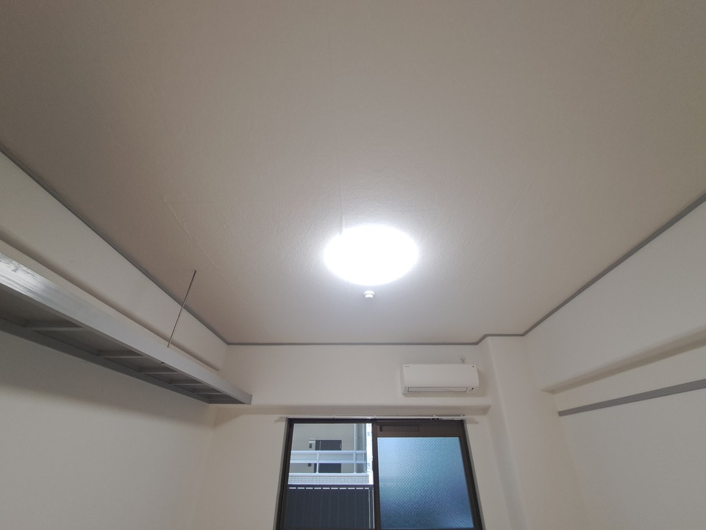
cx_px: 353
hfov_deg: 106.2
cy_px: 265
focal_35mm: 13
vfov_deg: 89.9
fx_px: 265
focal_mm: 1.74
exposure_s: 1/50
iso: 125
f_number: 2.2
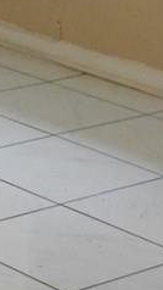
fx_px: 1574
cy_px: -105
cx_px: -271
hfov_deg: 5.6
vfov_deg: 10.3
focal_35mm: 205
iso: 320
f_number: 3.6
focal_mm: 5
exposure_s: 1/30
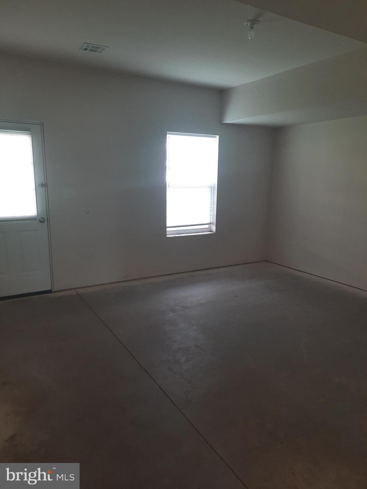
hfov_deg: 54.9
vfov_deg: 69.4
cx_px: 184
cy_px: 244
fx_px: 353
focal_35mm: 25
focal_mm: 4.6
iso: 80
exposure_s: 1/60
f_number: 2
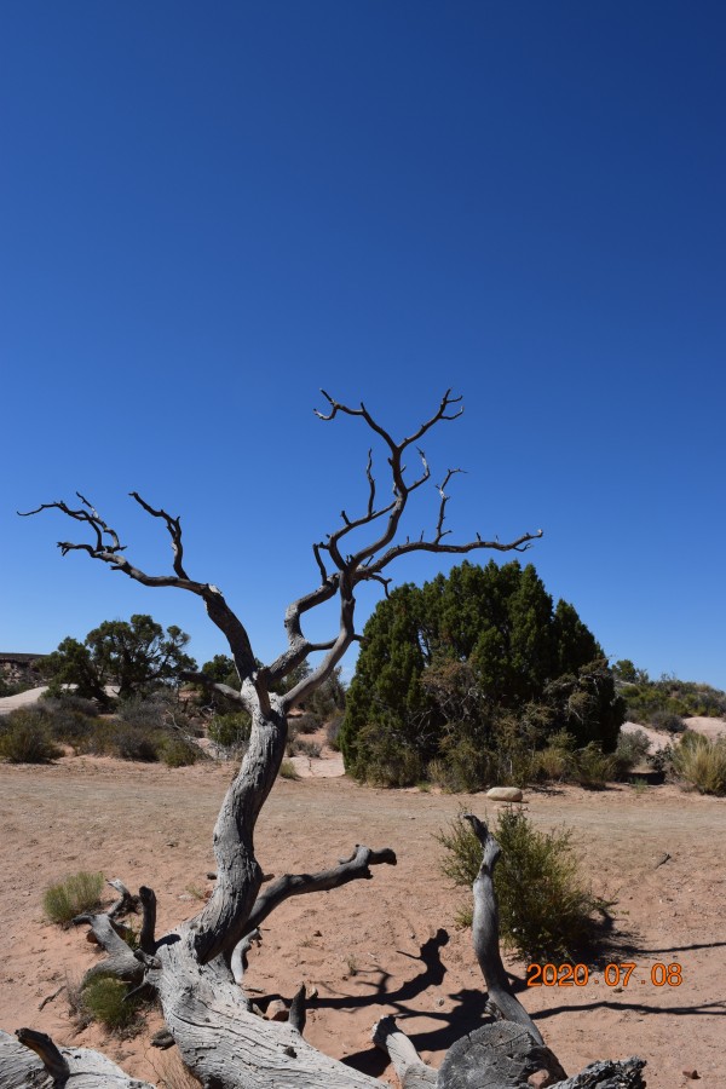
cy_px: 544
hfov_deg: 47.9
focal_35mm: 27
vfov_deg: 67.4
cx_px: 363
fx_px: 817
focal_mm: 18
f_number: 10
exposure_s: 1/400
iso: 200
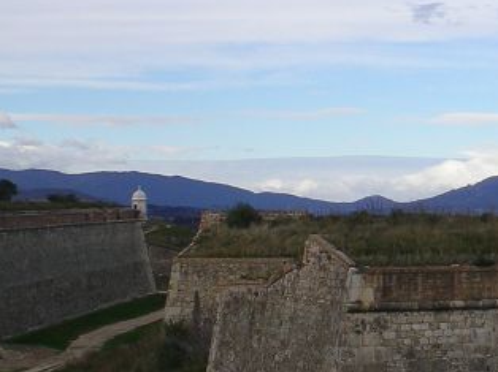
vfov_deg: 13.6
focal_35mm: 109
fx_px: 1567
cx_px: 447
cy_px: 173
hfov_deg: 17.8
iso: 50
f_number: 4.6
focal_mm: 6.3
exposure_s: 1/358
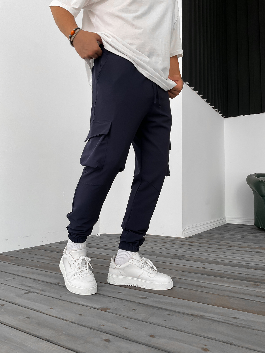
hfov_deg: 48.2
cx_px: 132
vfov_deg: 61.7
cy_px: 176
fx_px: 296
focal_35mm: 29
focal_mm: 3
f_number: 1.8
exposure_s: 1/120
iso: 40
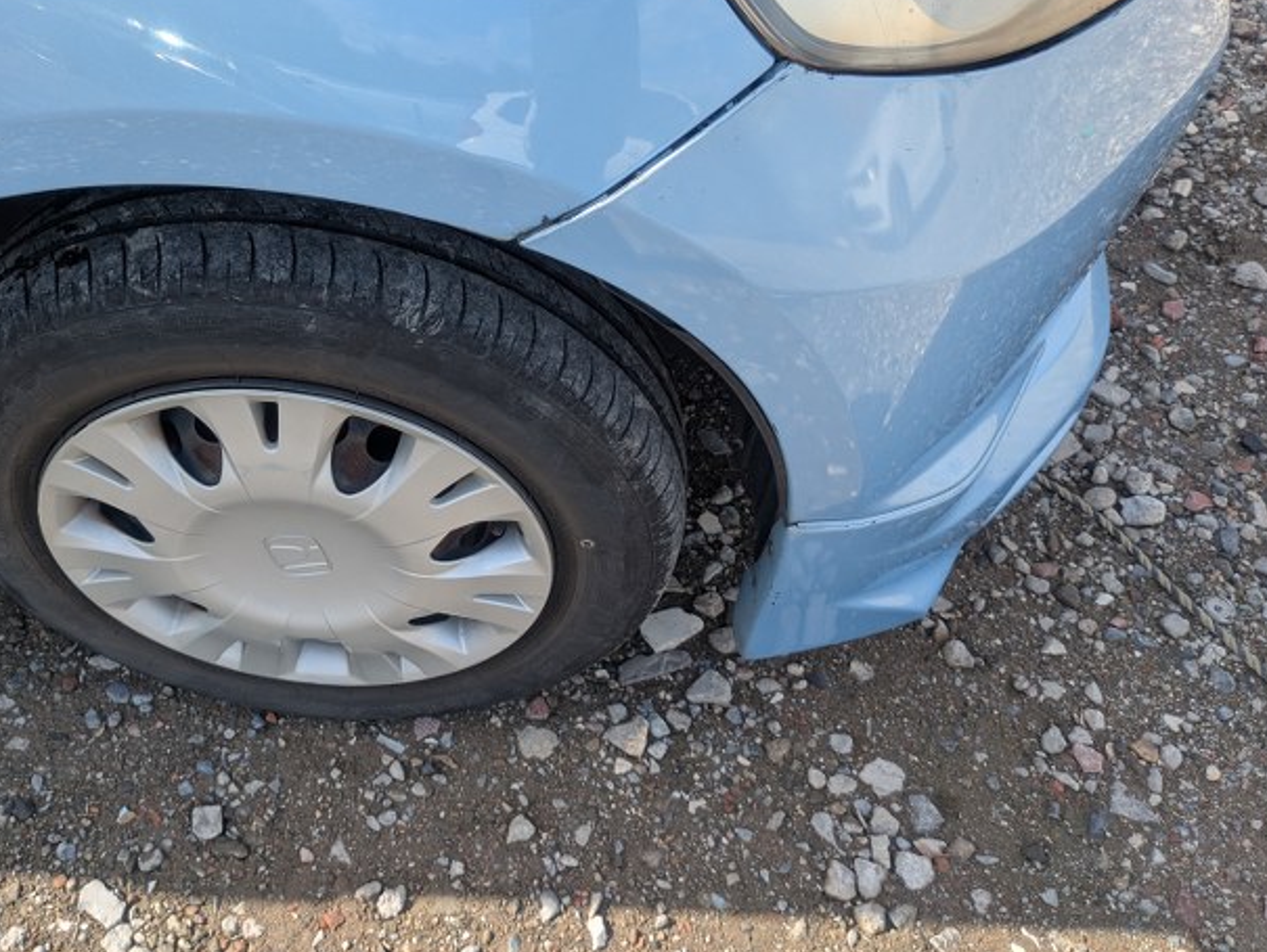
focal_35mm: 33
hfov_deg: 54.5
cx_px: 455
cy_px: 362
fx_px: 1209
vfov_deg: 42.7
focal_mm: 5.43
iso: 55
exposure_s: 1/808
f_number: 1.89
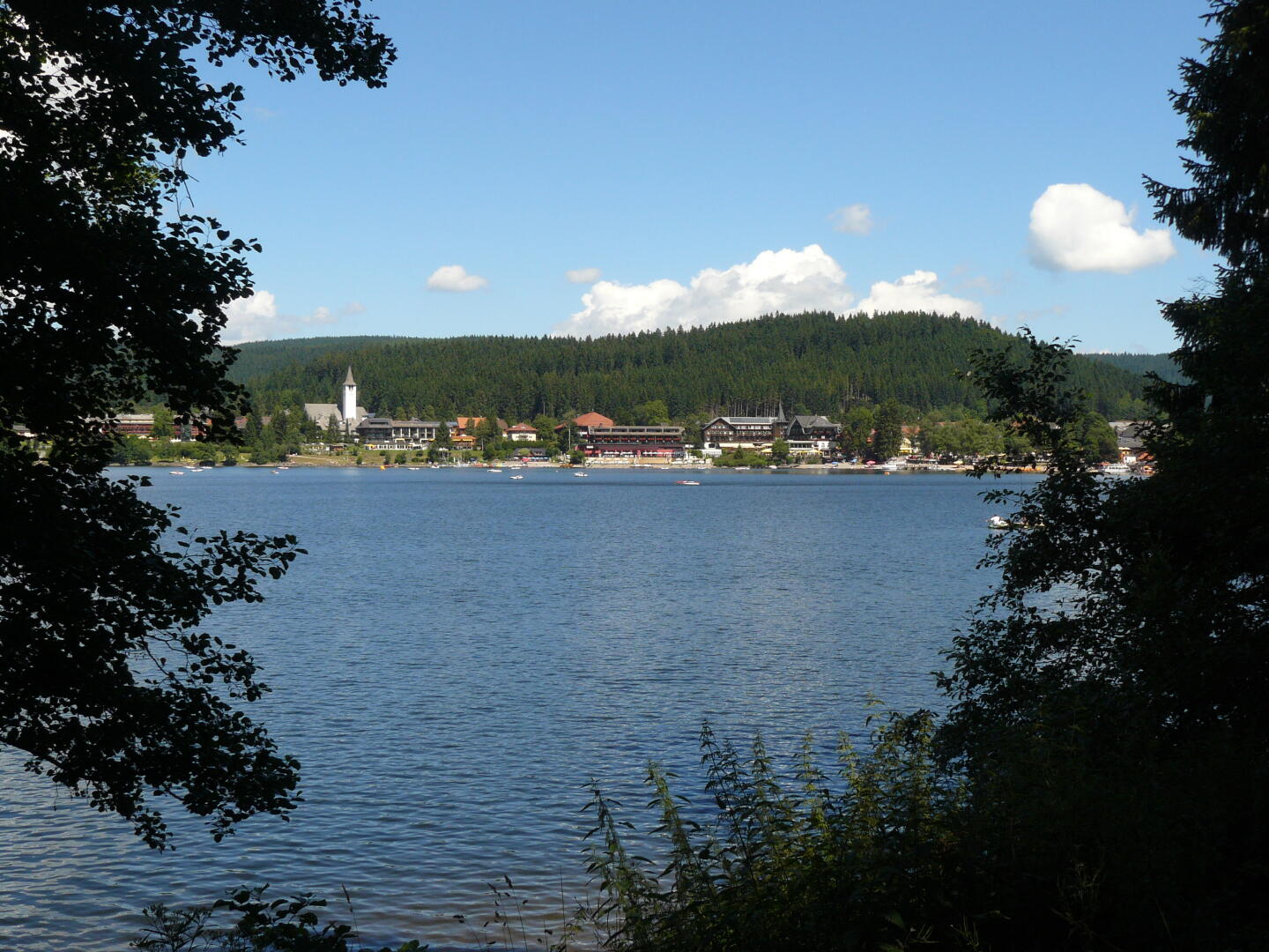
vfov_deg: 31.5
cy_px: 476
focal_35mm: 46
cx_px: 634
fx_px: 1686
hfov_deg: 41.2
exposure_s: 1/320
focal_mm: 7.6
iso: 100
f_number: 5.6
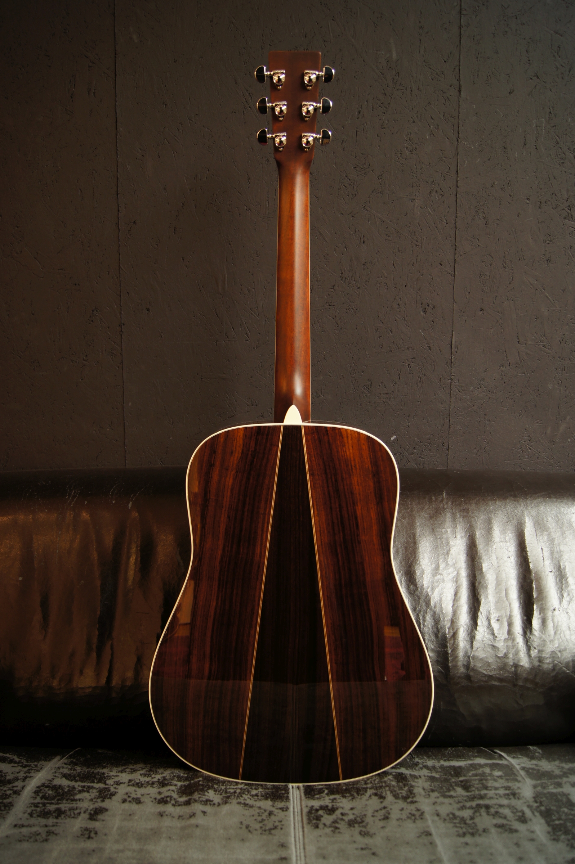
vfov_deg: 62.0
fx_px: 720
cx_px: 288
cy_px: 432
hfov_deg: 43.5
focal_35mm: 30
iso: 100
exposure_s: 1/6
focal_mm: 20
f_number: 3.5
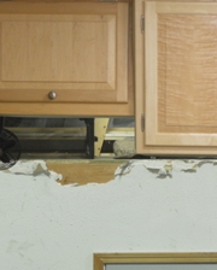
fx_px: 931
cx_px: 231
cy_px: 182
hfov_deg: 13.1
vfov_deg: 16.5
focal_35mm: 116
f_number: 4.5
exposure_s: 1/15
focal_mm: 29
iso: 800
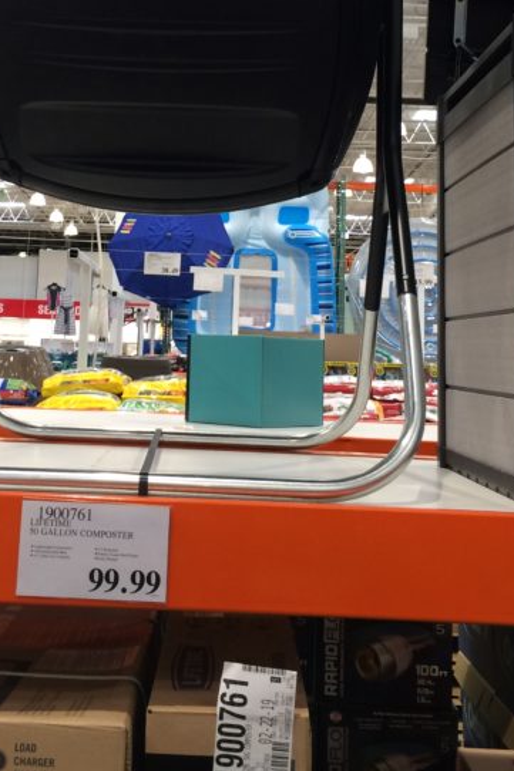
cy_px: 134
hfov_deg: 23.7
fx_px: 1221
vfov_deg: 33.8
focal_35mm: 57
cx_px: 182
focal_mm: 4.15
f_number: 2.2
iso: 64
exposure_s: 1/30
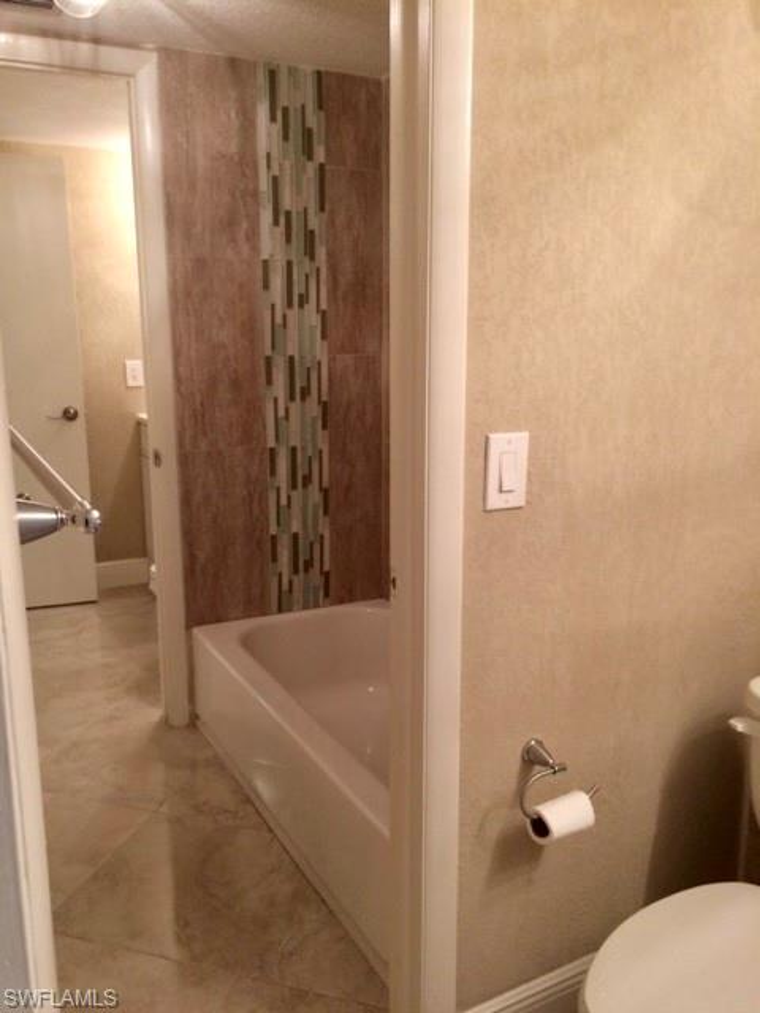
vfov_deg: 61.7
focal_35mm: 29
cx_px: 380
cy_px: 506
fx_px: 849
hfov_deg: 48.2
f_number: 2.2
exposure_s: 1/30
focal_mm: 4.15
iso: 80
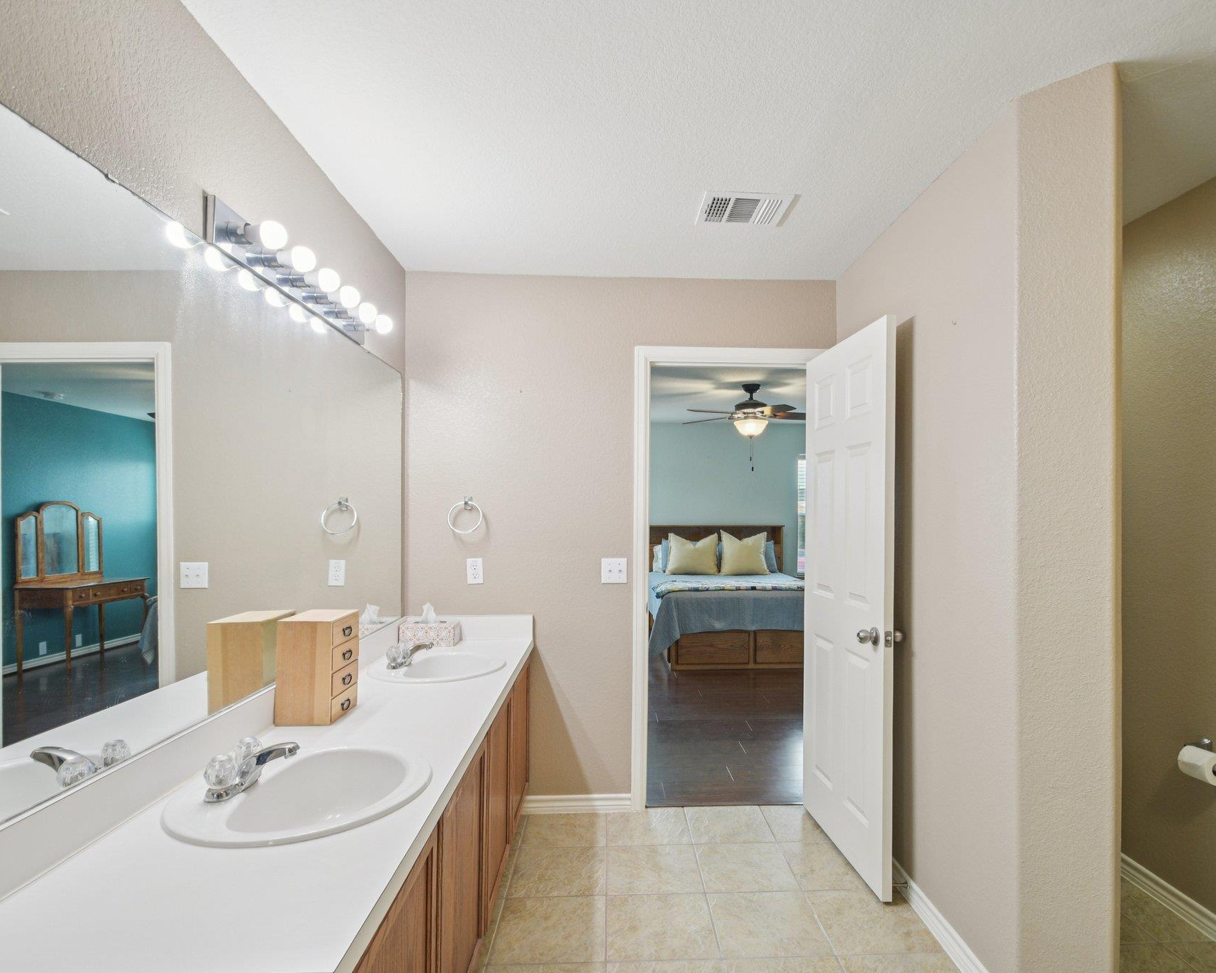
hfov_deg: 89.5
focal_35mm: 17
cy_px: 488
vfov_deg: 77.0
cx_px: 651
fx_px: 612
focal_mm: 10
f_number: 8
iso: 400
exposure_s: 1/20
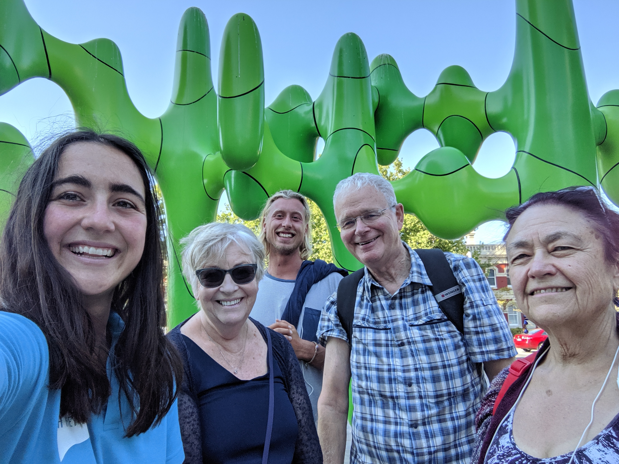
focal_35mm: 24
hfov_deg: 71.6
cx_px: 310
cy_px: 232
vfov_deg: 56.8
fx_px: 429
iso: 46
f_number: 2
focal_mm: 2.51
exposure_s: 1/553
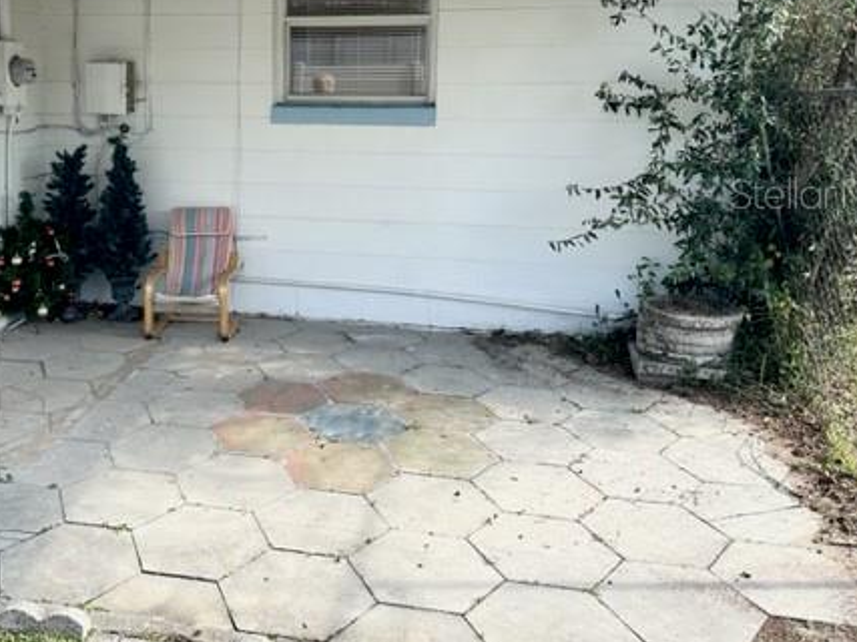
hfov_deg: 50.3
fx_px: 891
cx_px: 277
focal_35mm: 36
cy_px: 193
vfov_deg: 39.0
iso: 80
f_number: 1.78
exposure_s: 1/927
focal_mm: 6.86
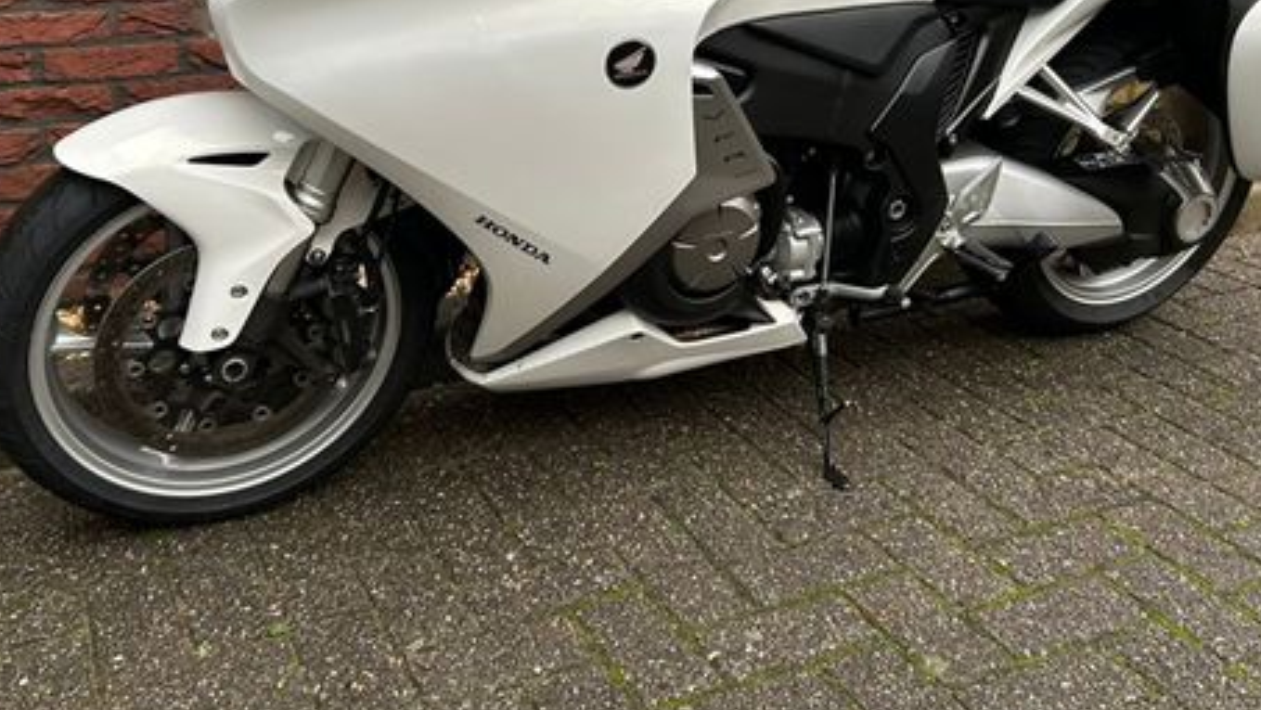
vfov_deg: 28.6
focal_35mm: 40
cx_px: 624
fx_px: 1338
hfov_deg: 50.5
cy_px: 75
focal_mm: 5.7
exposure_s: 1/100
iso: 125
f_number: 1.5
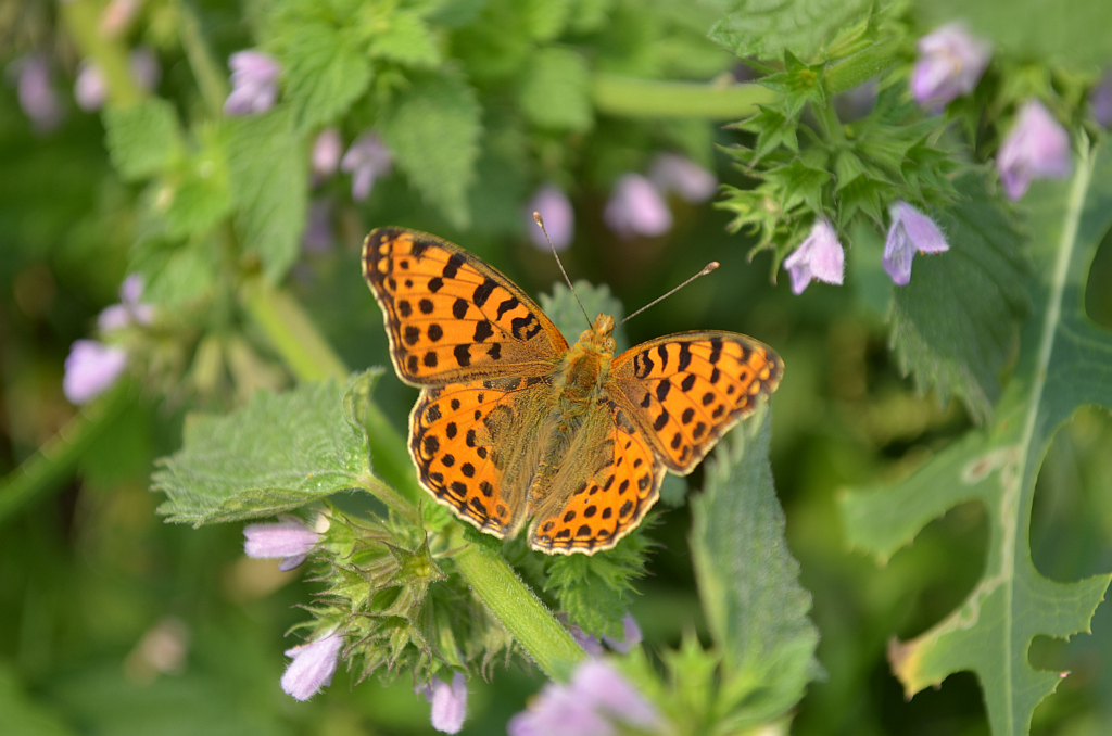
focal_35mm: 82
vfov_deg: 16.5
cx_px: 556
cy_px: 368
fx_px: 2543
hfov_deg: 24.7
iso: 100
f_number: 5.6
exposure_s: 1/125
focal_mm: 55
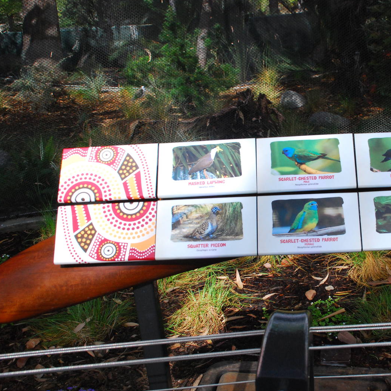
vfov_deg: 34.9
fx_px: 622
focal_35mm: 49
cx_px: 296
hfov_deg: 34.1
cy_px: 194
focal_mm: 25
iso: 800
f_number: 11
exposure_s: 1/500
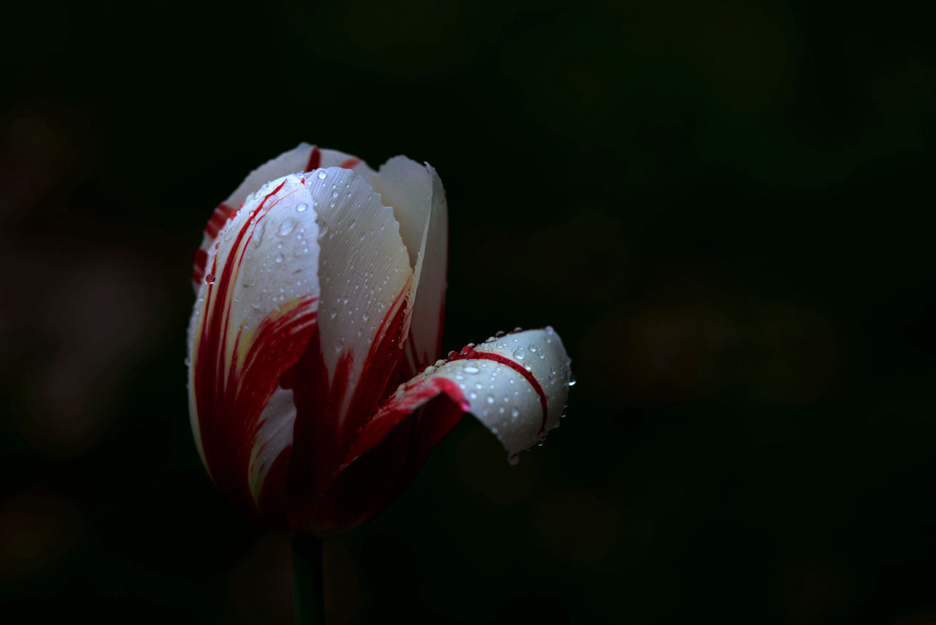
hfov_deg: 16.5
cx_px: 465
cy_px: 272
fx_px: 3225
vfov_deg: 11.1
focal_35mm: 124
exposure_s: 1/500
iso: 100
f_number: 4
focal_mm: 105
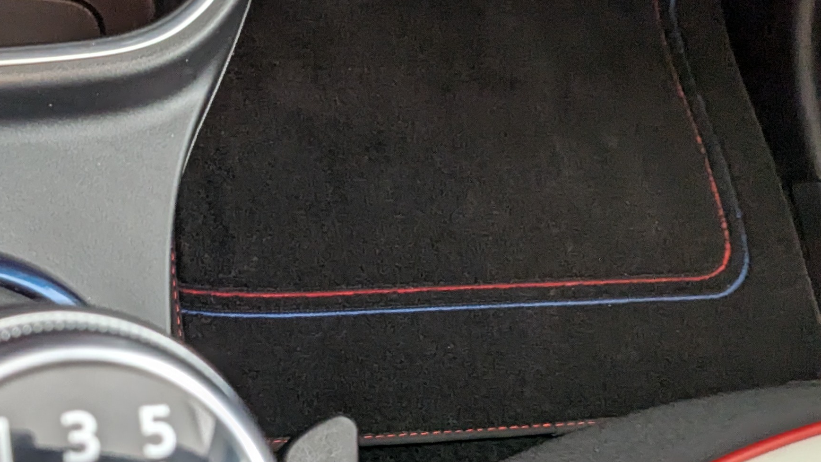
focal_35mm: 41
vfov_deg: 28.5
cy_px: 355
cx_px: 134
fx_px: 893
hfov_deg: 46.1
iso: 159
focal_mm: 2.35
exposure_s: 1/24
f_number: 2.2
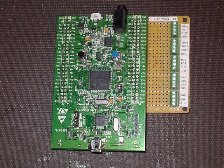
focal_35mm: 88
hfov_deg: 22.3
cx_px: 112
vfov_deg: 16.8
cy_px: 84
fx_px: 569
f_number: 7.6
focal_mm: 13.3
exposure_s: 1/80
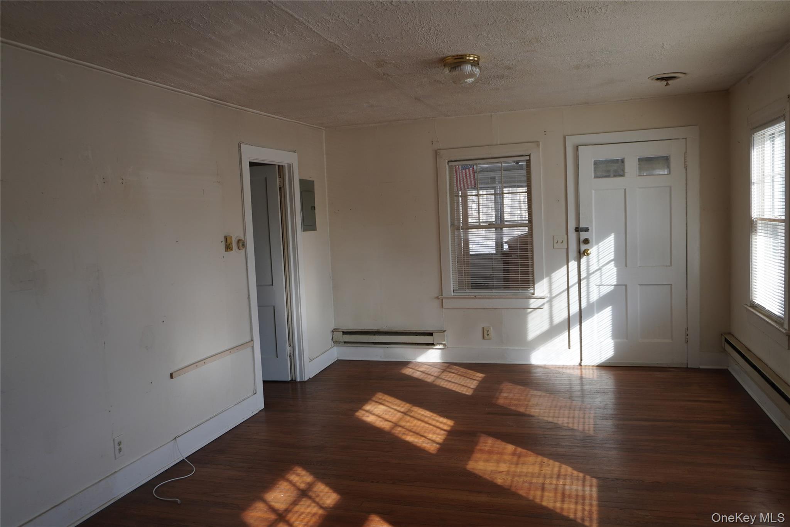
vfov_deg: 45.7
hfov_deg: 64.6
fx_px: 625
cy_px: 264
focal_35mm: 28
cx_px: 395
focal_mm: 19
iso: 160
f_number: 4
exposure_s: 1/160
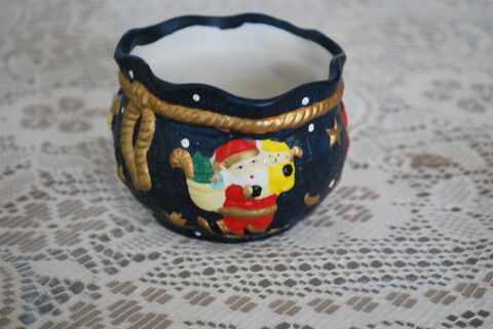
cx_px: 246
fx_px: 987
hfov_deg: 28.0
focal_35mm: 72
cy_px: 164
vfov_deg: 19.0
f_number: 5.6
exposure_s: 1/2.5
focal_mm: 48
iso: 1600
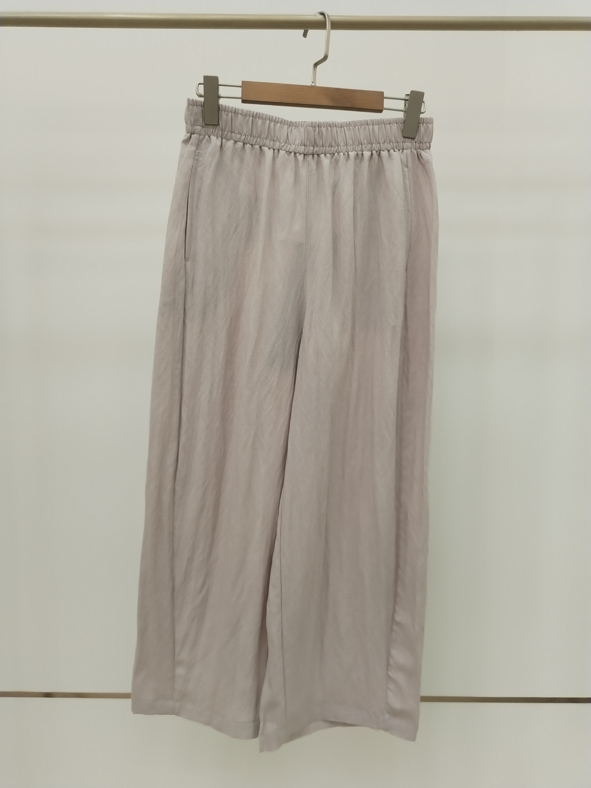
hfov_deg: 48.2
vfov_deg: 61.7
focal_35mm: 29
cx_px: 296
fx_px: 660
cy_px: 394
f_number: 1.8
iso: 231
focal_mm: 4.75
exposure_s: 1/120
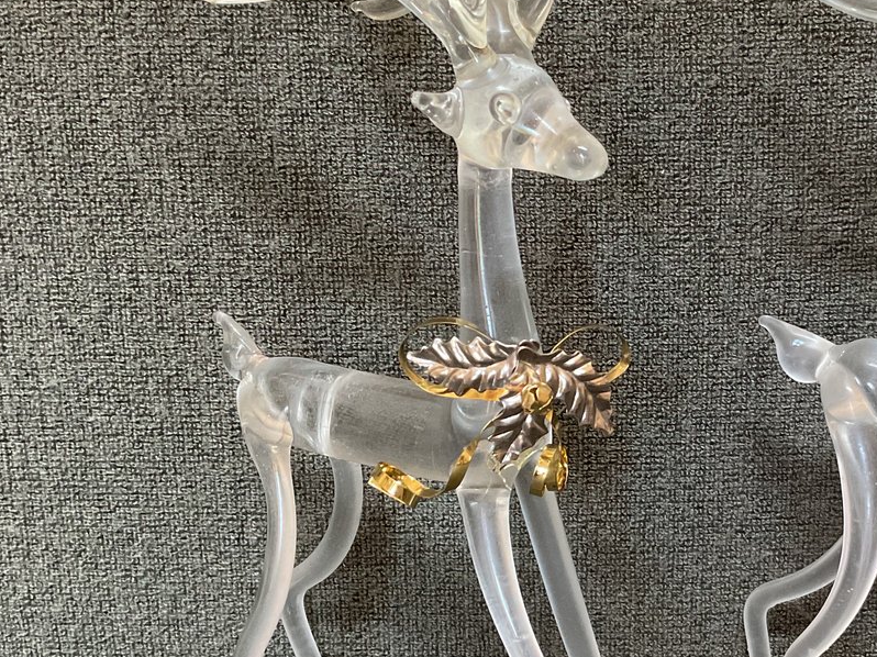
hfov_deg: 34.0
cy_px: 365
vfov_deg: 26.5
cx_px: 685
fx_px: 1393
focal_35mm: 55
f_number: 1.8
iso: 250
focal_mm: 3
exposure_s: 1/60
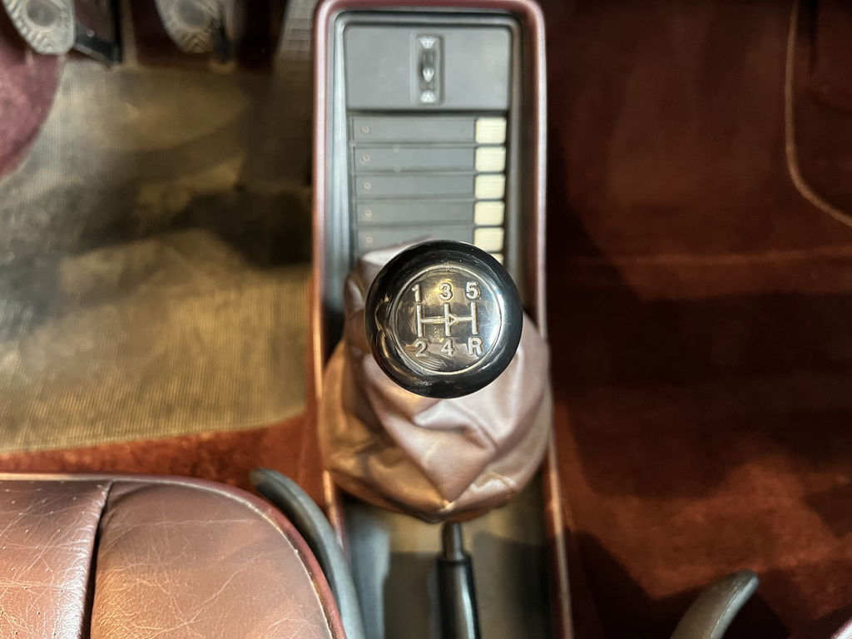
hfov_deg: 67.3
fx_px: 640
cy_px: 320
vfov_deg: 53.1
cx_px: 426
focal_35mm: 26
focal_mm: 5.1
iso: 640
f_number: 1.6
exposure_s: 1/33
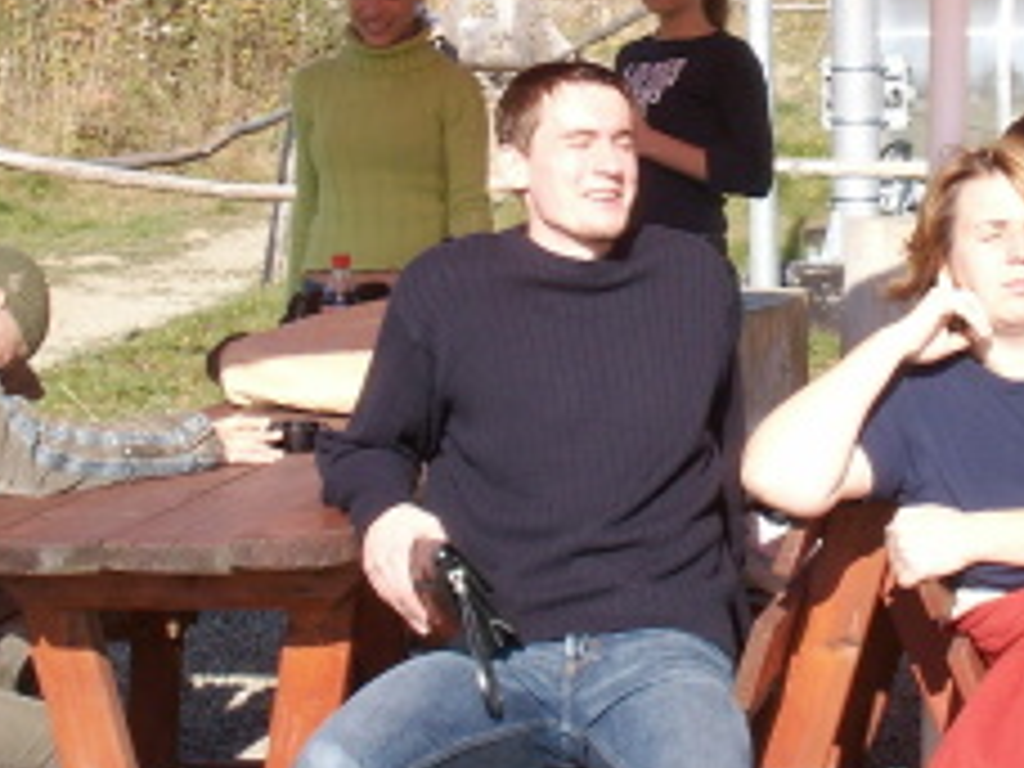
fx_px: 3076
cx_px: 889
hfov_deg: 18.6
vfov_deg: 14.2
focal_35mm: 104
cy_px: 180
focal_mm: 7.7
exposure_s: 1/160
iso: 50
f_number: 7.1
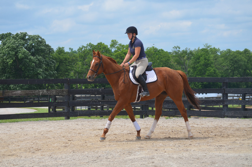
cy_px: 84
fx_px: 859
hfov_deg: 16.7
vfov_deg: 11.1
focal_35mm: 123
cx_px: 126
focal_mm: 82
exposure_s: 1/1600
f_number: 6.3
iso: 400
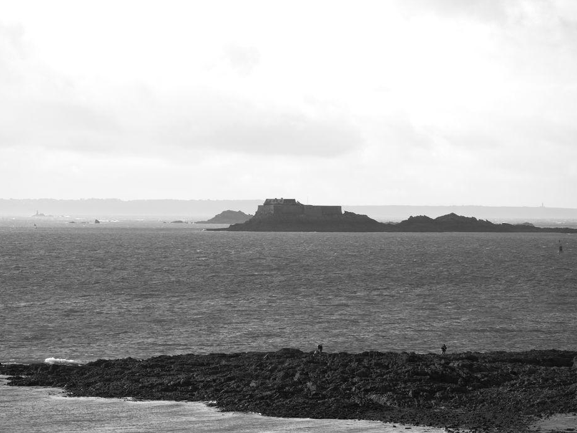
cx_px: 280
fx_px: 3267
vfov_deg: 7.6
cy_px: 216
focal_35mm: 196
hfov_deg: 10.1
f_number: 5
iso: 100
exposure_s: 1/800
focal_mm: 180
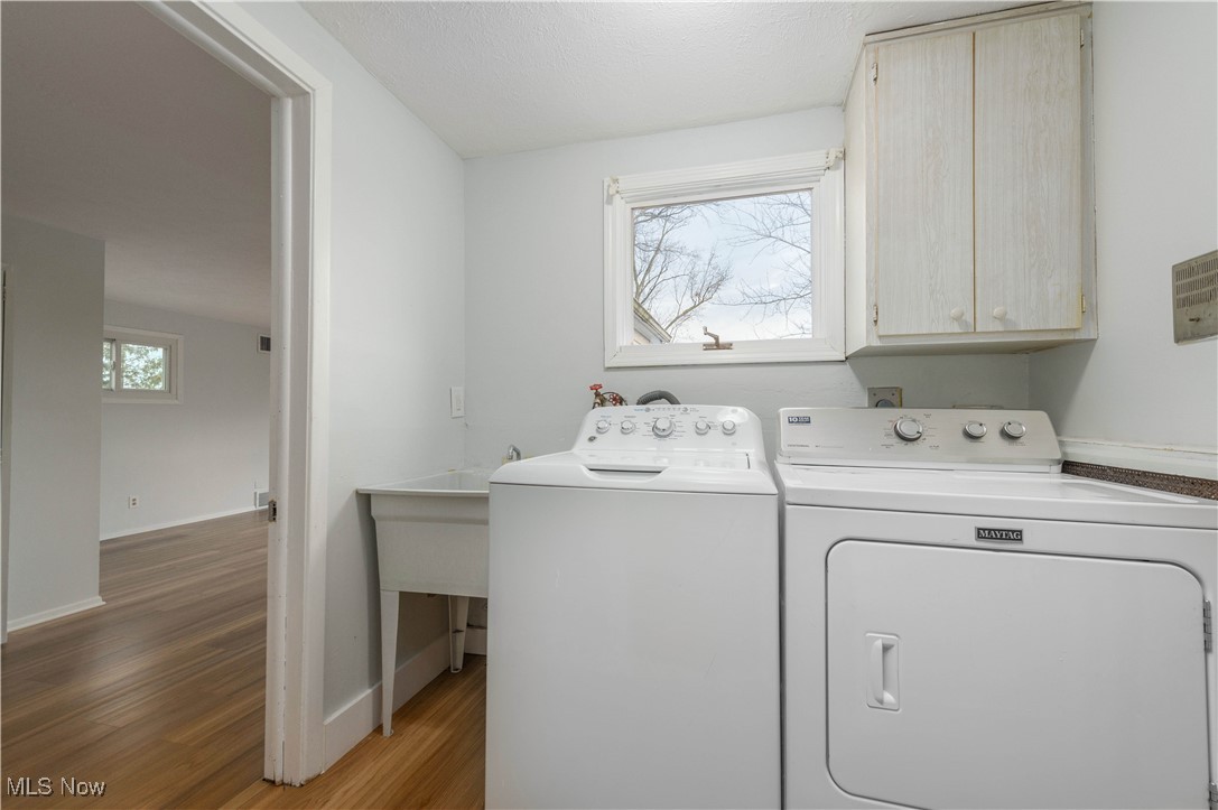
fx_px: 473
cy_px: 405
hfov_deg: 104.3
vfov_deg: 81.1
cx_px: 609
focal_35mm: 14
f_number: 8
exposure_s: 1/60
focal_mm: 14
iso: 320
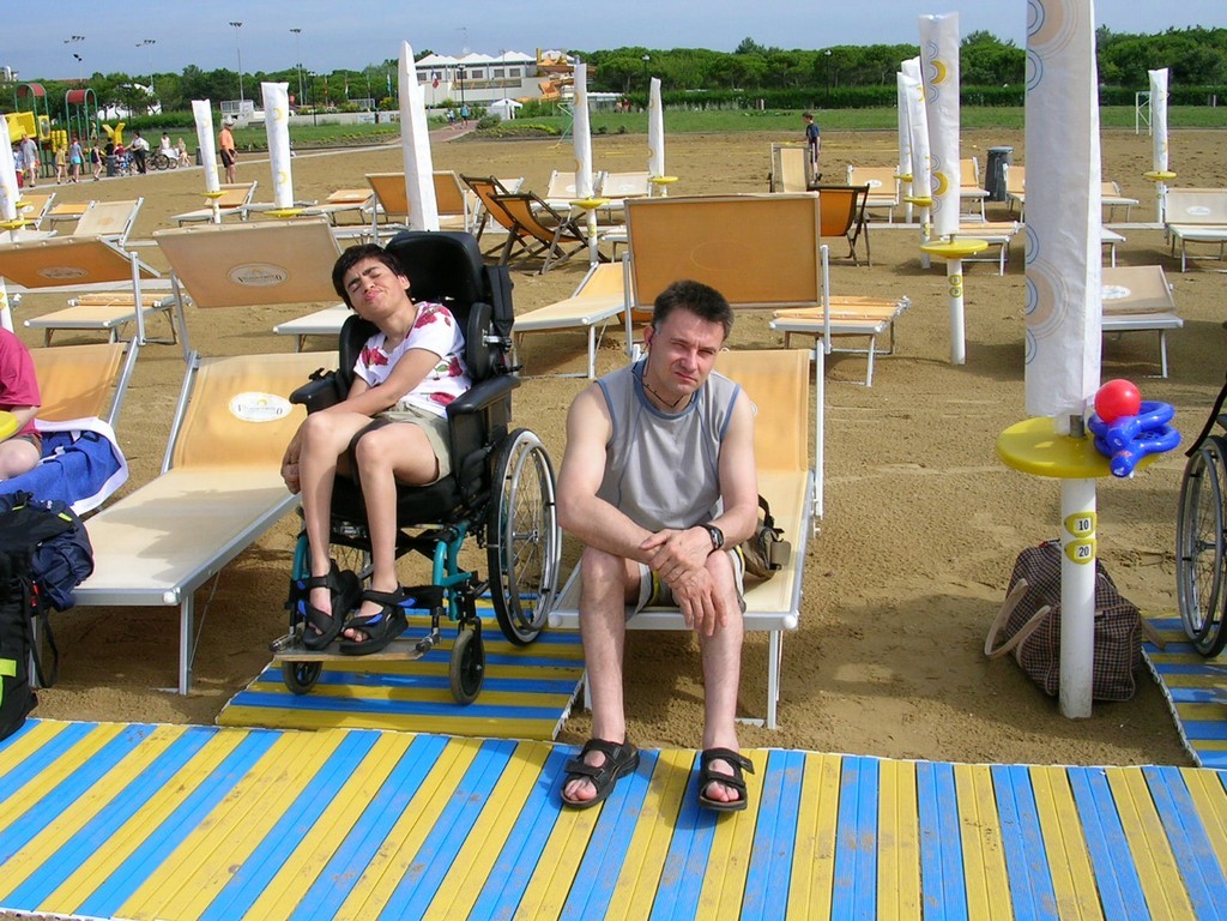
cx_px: 614
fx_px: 1347
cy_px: 460
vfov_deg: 37.7
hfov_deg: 49.0
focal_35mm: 38
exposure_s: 1/346
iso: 50
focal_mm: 5.8
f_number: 5.6
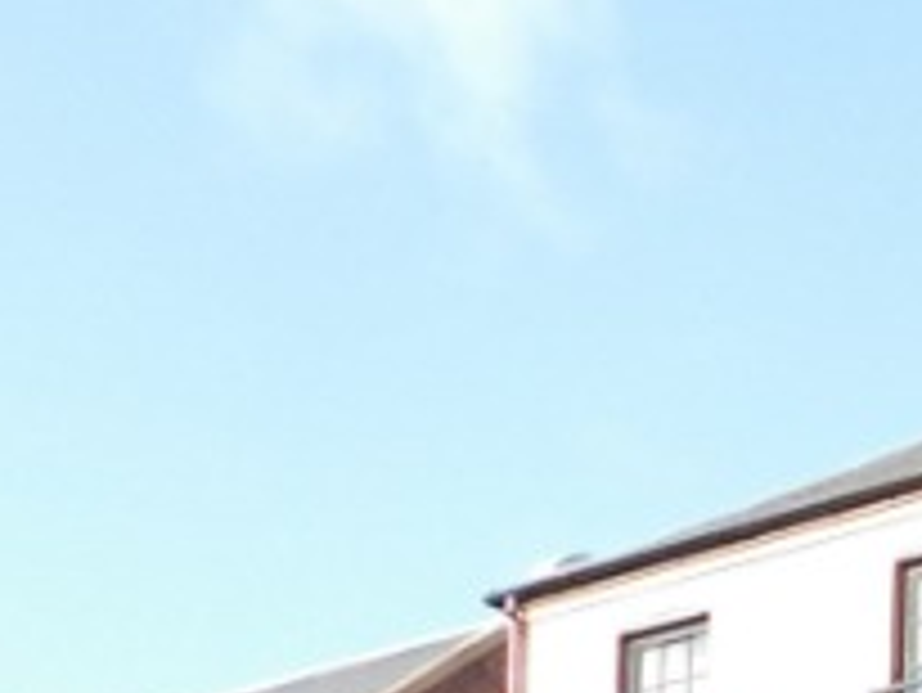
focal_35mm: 115
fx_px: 3065
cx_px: 1507
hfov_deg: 15.4
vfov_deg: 10.8
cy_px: 1692
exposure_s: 1/500
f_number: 3
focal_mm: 4
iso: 125
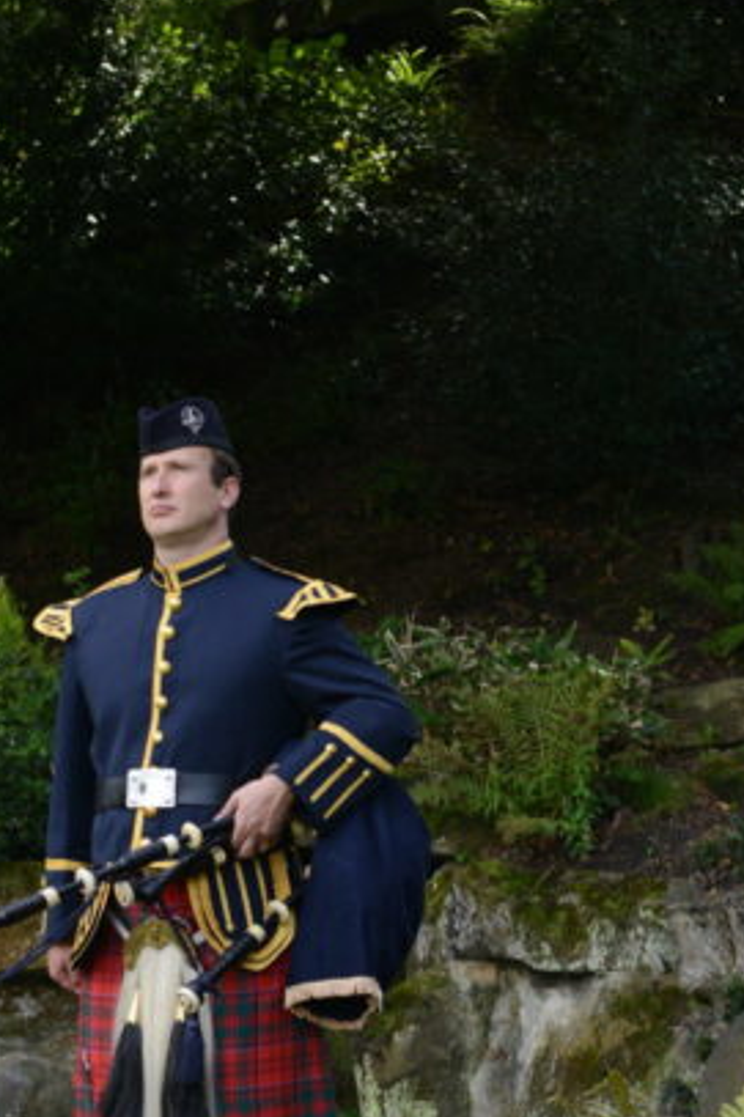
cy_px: 774
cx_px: 439
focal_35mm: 131
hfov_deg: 10.5
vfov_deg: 15.6
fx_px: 4064
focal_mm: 52
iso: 400
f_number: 5
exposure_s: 1/250
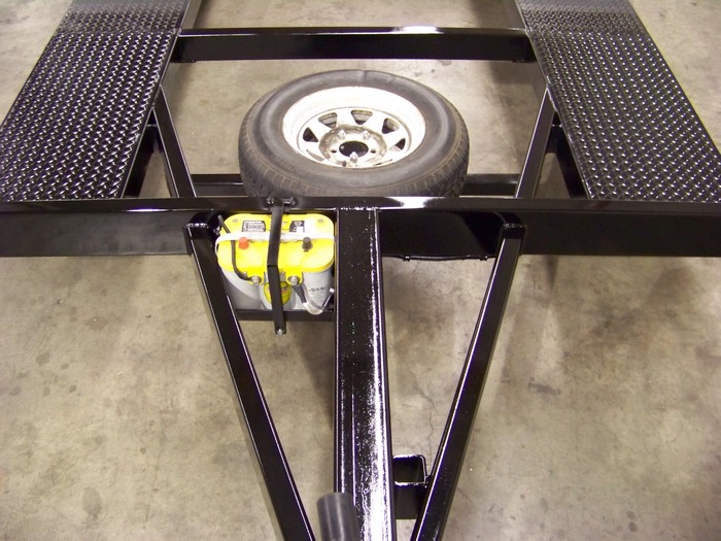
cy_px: 270
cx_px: 360
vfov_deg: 39.7
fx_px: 750
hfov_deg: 51.4
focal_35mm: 36
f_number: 2.8
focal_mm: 5.85
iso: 400
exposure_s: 1/15
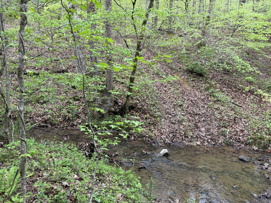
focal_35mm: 26
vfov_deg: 53.1
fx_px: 204
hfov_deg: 67.3
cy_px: 102
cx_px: 136
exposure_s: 1/121
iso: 50
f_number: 1.6
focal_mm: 5.96
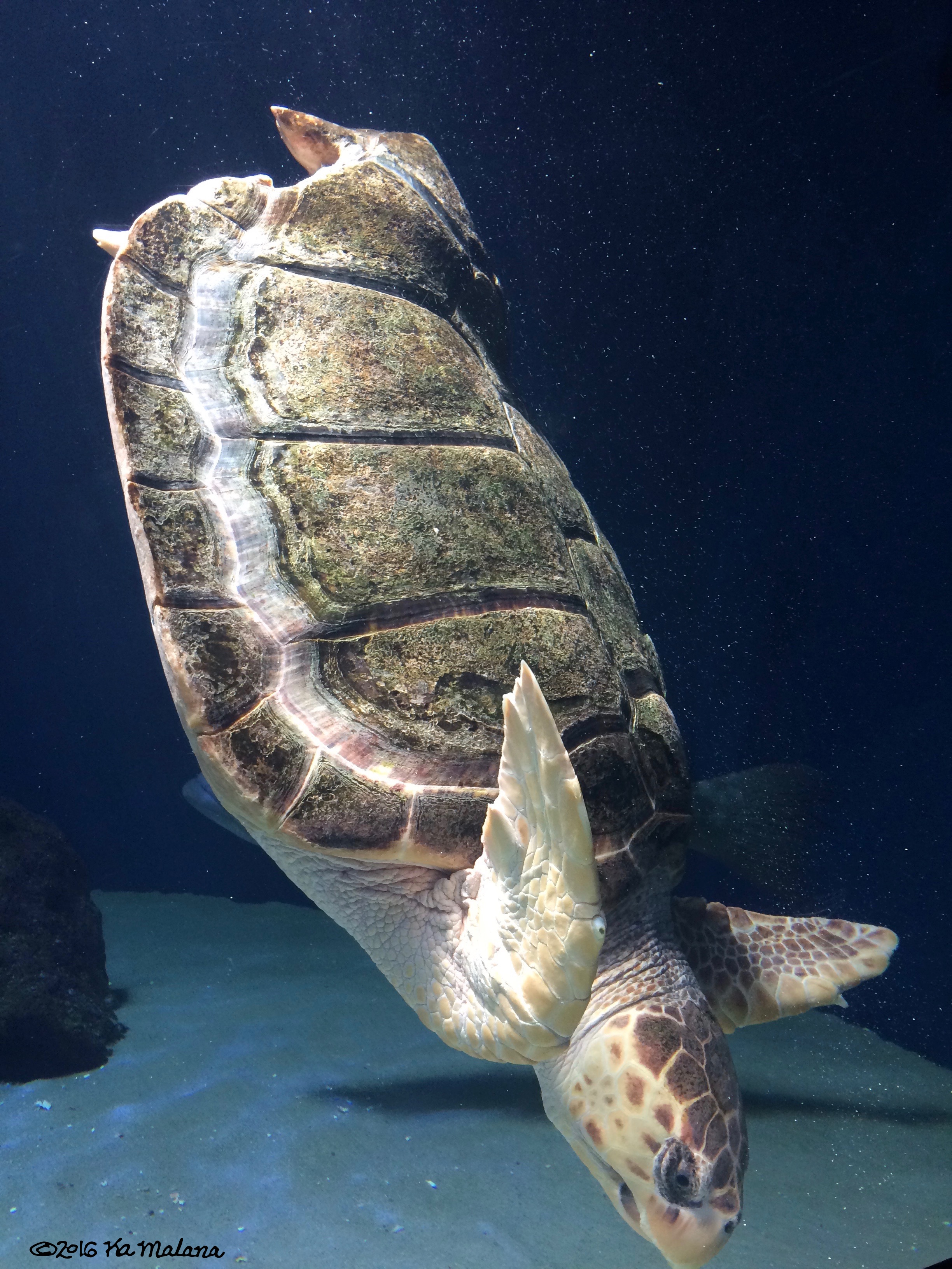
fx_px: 1063
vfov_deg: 61.7
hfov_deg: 48.2
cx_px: 476
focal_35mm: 29
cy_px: 634
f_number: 2.2
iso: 50
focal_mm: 4.15
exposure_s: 1/30
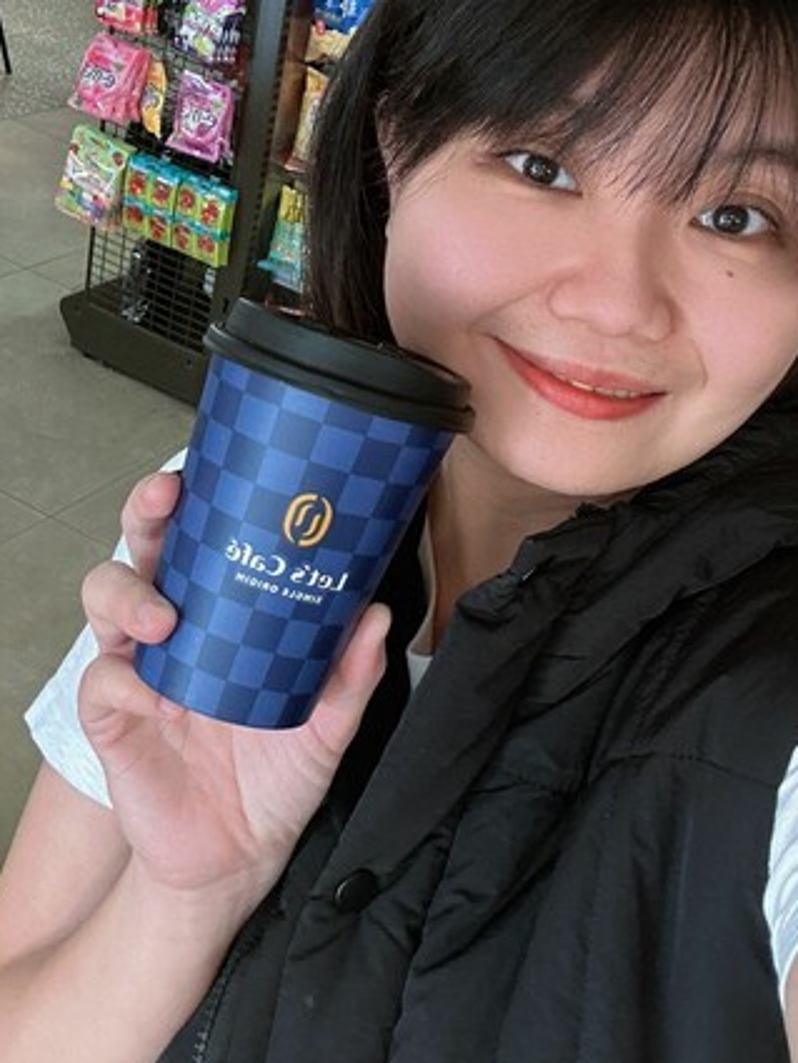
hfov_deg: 31.4
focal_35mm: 46
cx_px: 490
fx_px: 1413
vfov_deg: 40.8
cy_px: 363
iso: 250
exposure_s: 1/60
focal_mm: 2.69
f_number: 1.9
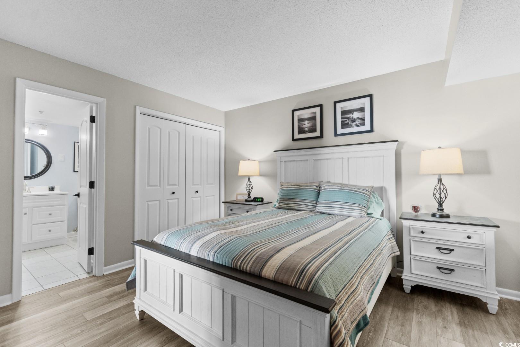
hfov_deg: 100.4
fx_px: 217
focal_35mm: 15
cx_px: 260
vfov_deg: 77.3
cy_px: 174
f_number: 4.5
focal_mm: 10
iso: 100
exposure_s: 1/13
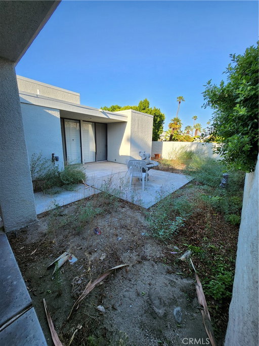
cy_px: 173
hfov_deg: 89.9
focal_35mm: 13
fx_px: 130
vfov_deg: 106.2
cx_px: 130
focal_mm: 1.74
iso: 32
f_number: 2.2
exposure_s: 1/269
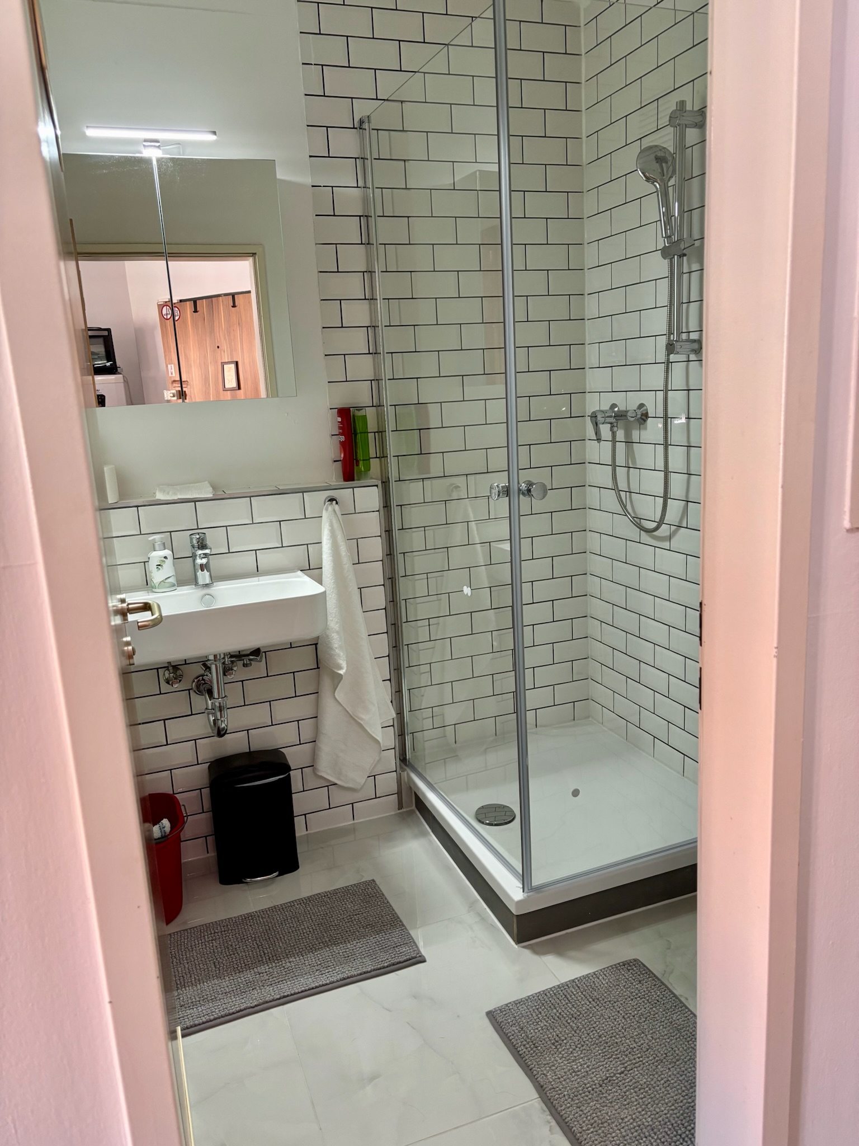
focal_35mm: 26
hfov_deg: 53.1
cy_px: 573
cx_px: 430
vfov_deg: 67.3
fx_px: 860
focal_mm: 5.96
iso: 125
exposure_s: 1/50
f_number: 1.6
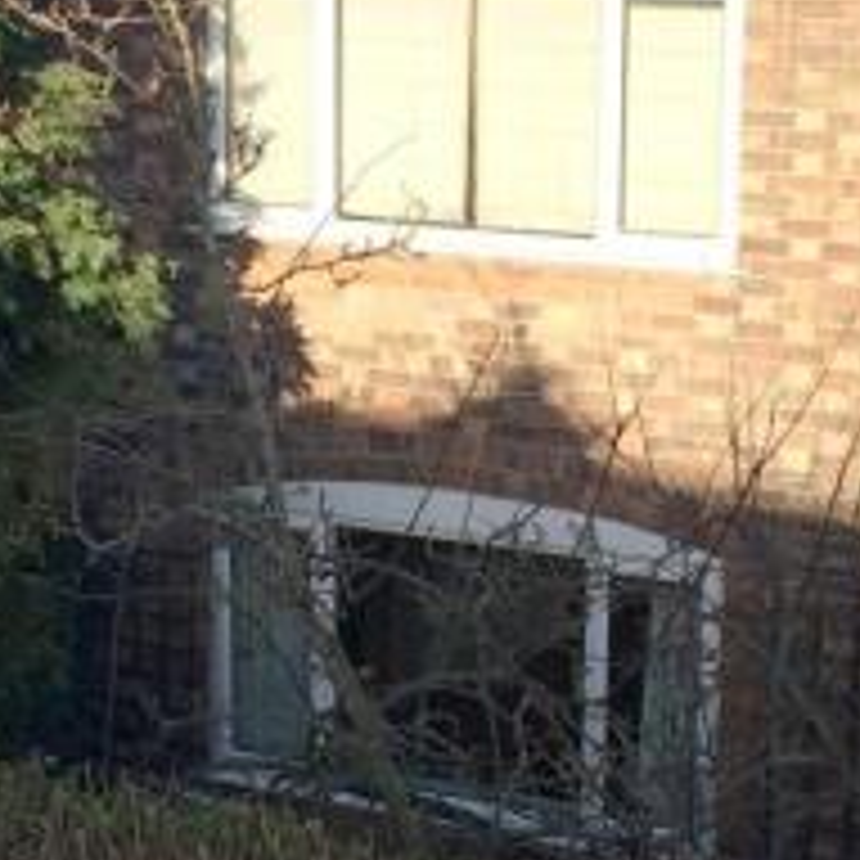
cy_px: 371
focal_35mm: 81
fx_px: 2277
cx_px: 565
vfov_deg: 21.4
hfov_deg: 21.3
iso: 32
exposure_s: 1/1172
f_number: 2.2
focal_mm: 4.12
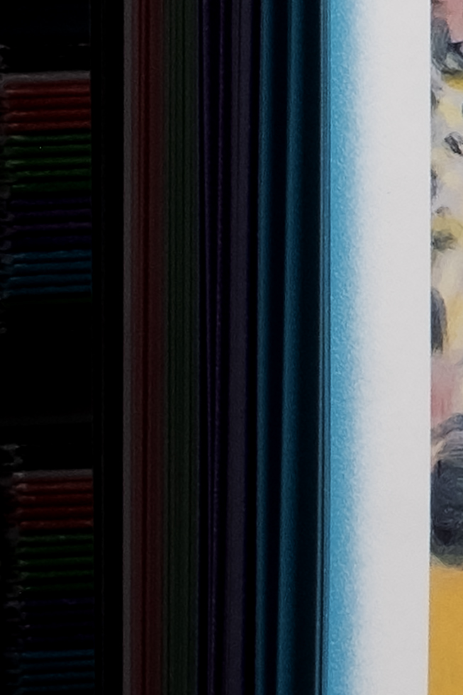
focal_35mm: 753
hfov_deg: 1.8
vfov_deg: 2.7
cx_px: 1168
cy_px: 394
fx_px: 14531
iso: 200
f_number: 18
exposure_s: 1/125
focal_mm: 81.9
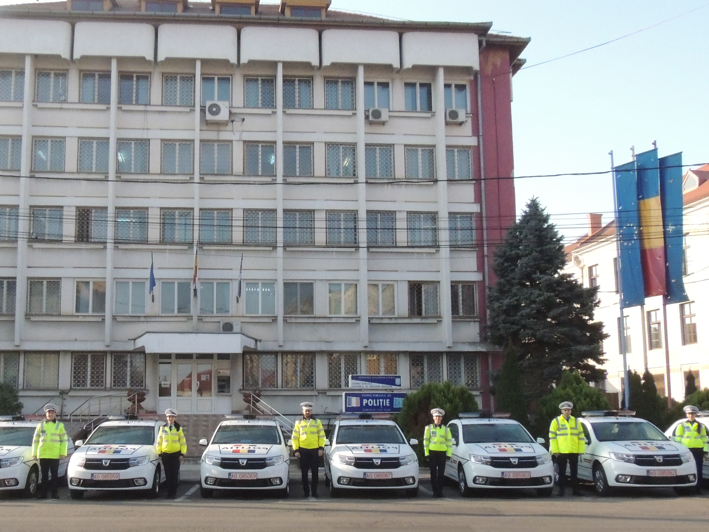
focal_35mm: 38
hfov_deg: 48.5
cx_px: 266
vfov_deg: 37.6
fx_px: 778
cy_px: 320
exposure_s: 1/2000
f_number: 3.3
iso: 800
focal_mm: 4.3
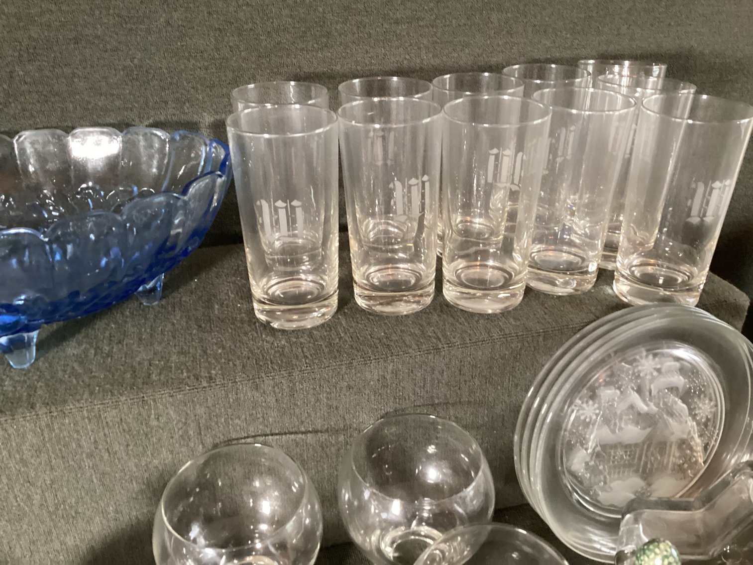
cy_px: 282
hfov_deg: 58.3
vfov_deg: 45.4
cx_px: 376
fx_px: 674
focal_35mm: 31
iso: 400
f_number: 2.4
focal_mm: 3.3
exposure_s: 1/30
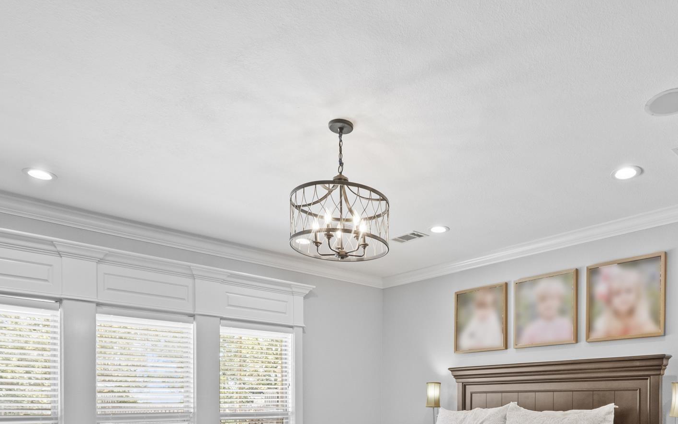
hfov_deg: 67.1
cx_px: 434
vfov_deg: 41.7
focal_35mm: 27
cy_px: 395
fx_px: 499
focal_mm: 10
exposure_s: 1/2.5
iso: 400
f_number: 8
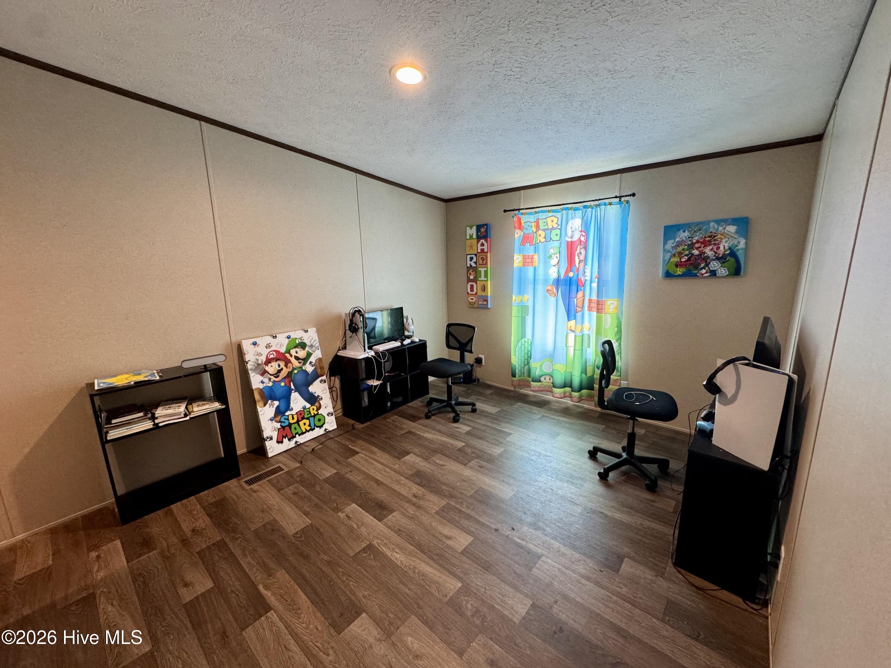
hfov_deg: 102.1
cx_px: 446
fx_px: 360
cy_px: 334
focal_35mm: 14
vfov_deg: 85.7
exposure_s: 1/120
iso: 250
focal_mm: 2.22
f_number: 2.2
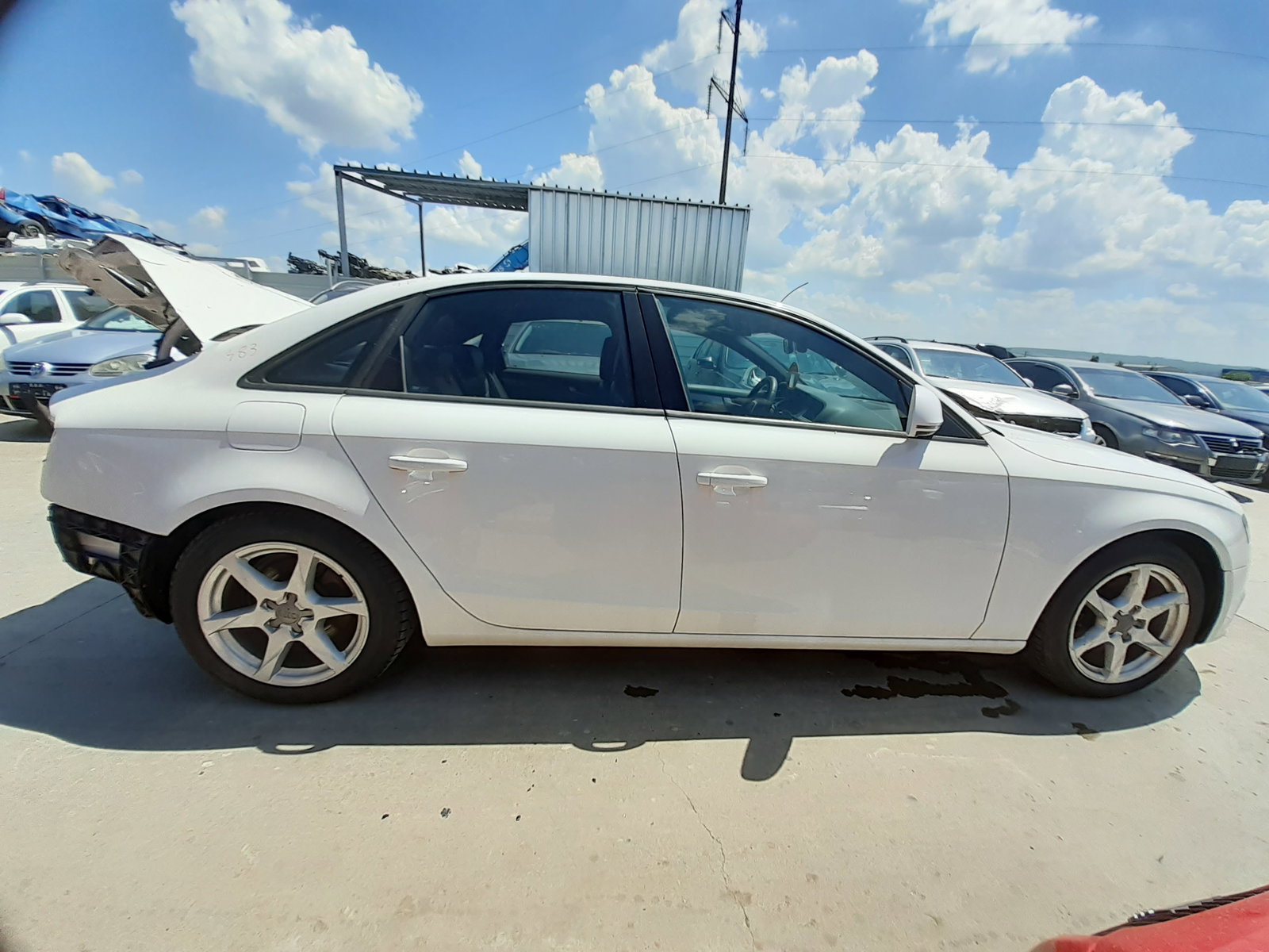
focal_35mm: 13
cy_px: 476
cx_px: 634
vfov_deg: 89.9
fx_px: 477
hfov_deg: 106.2
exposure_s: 1/992
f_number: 2.2
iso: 40
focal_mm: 1.13
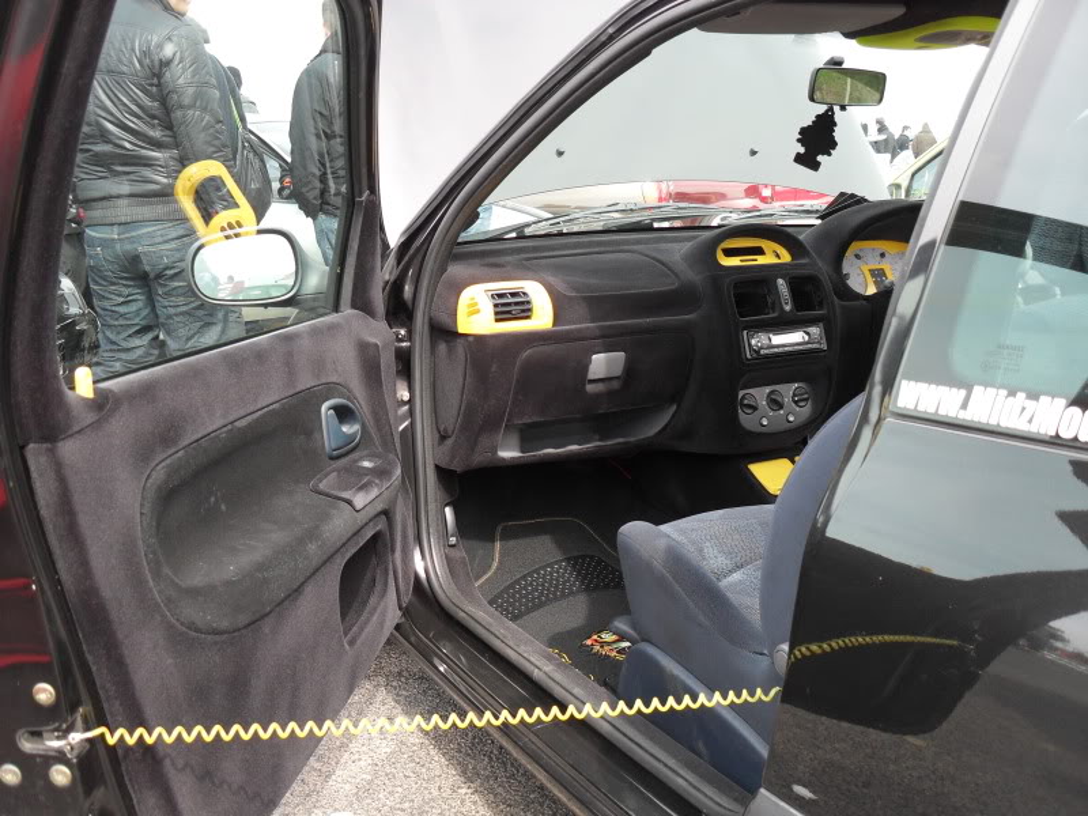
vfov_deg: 40.7
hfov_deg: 52.6
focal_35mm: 35
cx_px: 544
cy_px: 408
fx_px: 1100
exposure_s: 1/125
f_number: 2.8
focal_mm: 6.2
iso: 100
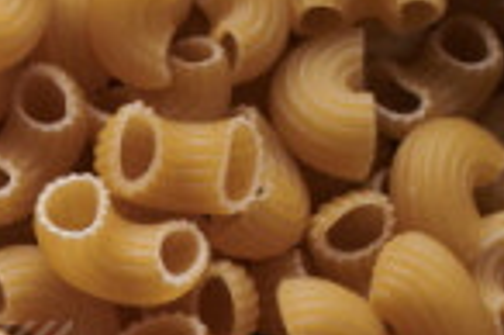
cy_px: 915
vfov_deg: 4.8
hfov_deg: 7.0
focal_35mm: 274
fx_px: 3832
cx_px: -791
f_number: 8
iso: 160
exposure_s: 1/100
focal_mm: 50
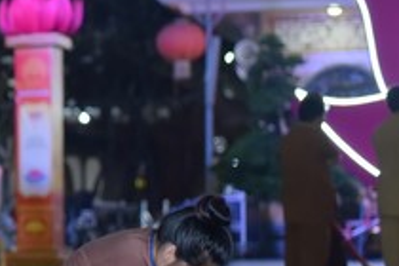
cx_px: -217
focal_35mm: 155
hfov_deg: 12.5
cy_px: 182
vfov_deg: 8.8
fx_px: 1718
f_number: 2.2
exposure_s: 1/125
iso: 1250
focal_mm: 50
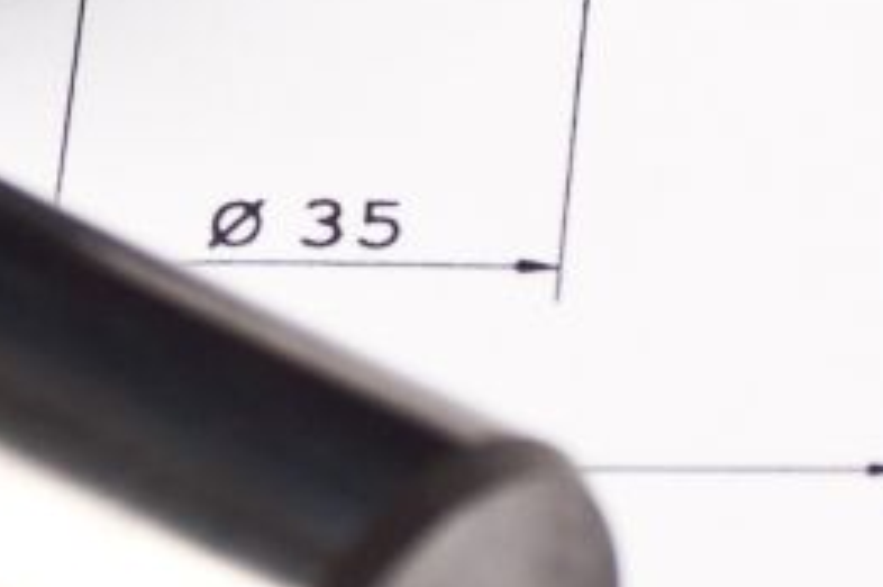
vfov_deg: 3.3
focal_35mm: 413
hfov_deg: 4.9
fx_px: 10117
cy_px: -347
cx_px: -792
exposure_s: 1/60
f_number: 6.3
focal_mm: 50
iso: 100
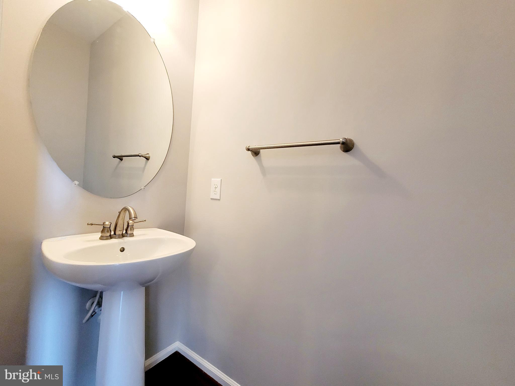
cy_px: 193
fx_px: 193
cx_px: 258
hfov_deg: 106.2
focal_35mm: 13
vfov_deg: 89.9
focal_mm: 2.2
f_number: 2.2
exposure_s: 1/59.2
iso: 250
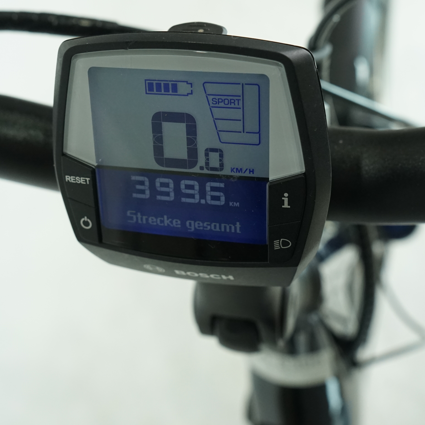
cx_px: 177
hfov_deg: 32.7
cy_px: 157
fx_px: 722
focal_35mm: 52
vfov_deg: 32.6
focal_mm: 31
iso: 1600
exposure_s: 1/200
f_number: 5.6
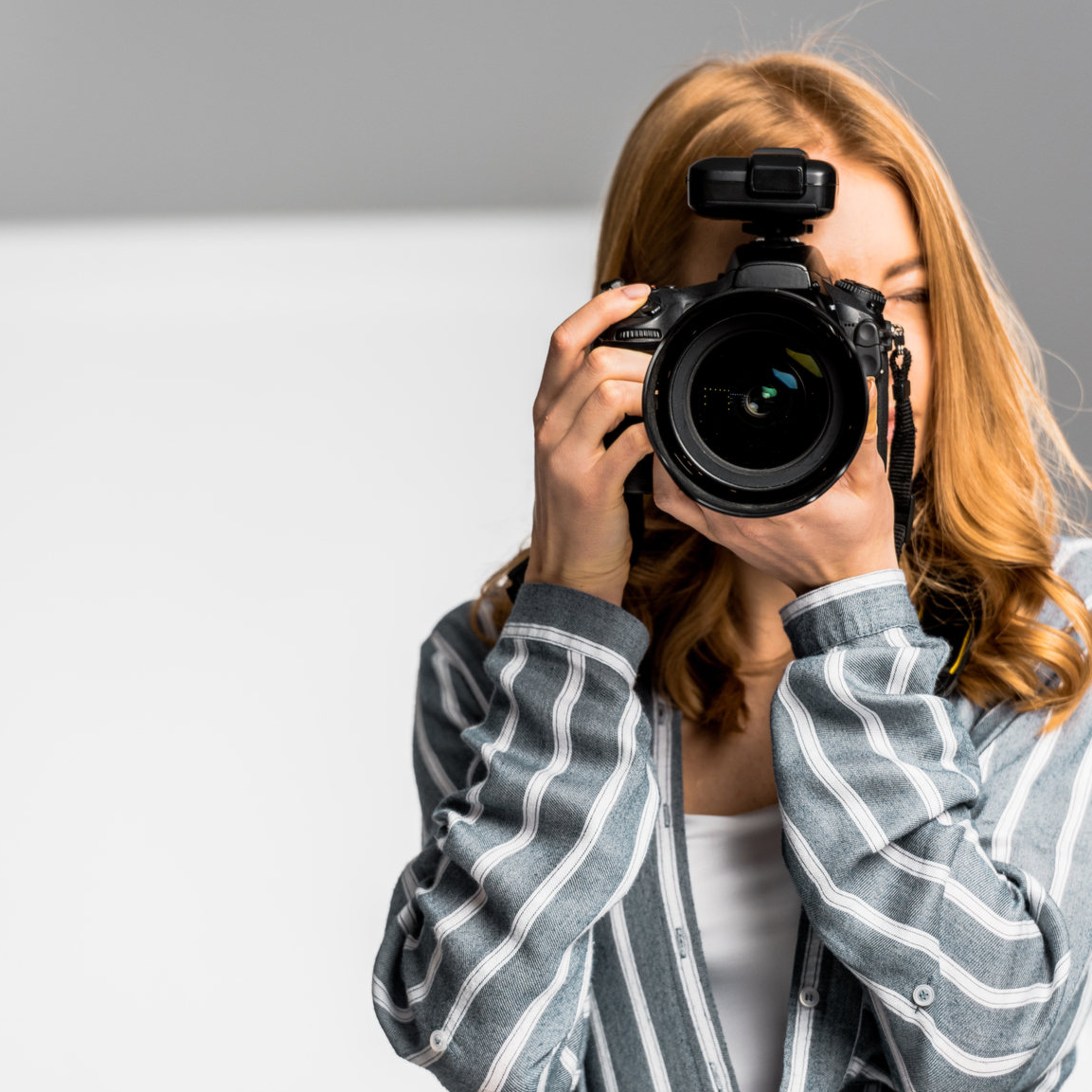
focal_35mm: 295
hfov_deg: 5.9
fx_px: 10529
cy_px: 616
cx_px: 539
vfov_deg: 5.9
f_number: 4.5
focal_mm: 200
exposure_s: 1/200
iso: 100
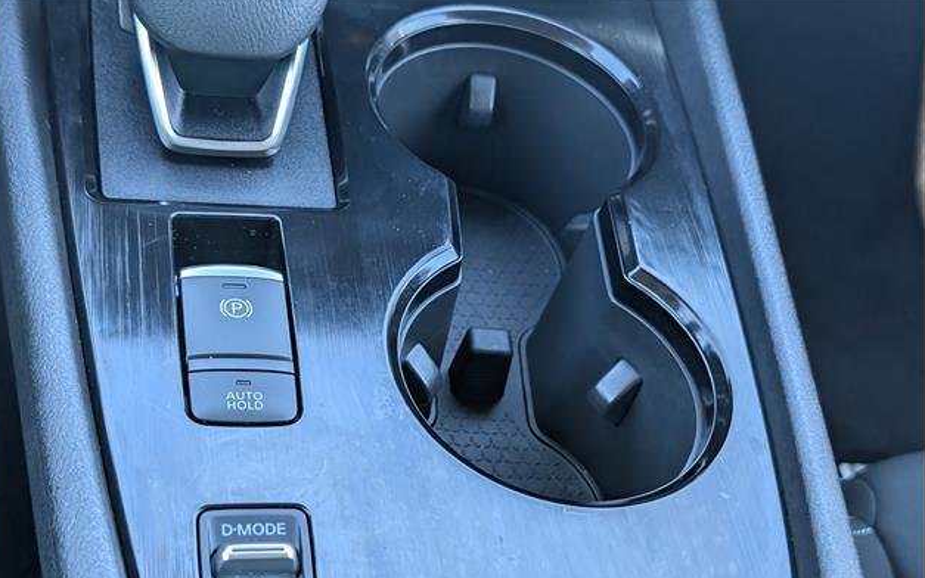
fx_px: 1336
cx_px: 456
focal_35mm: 53
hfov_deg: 38.2
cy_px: 347
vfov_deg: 24.4
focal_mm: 6.9
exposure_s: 1/385
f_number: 1.68
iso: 711
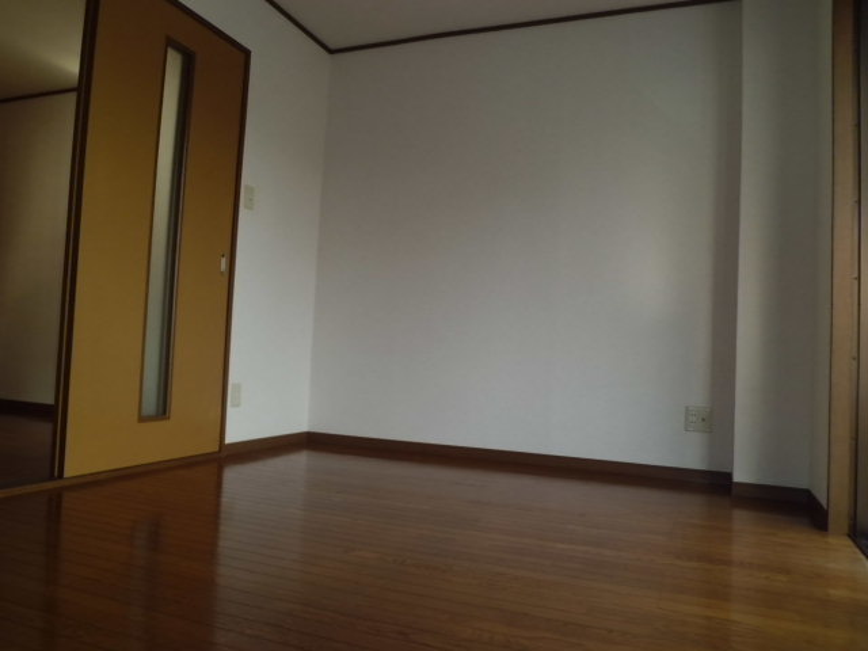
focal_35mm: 26
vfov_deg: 53.1
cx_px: 434
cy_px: 326
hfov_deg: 67.3
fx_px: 652
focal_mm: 4.7
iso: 64
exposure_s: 1/100
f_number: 2.8
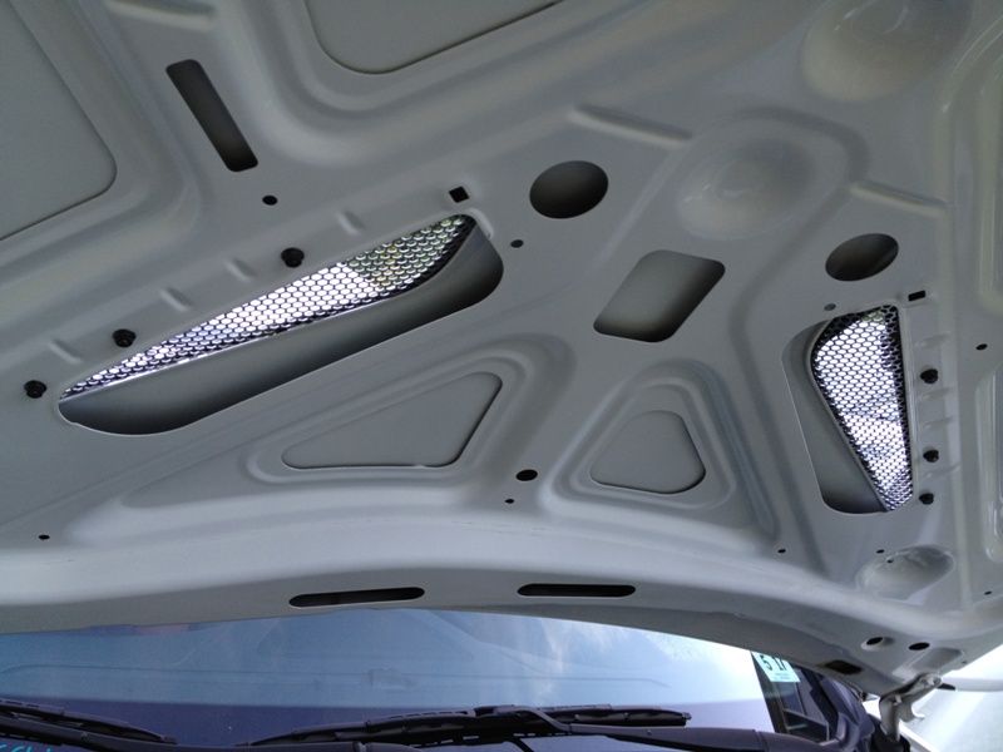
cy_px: 376
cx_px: 502
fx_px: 1014
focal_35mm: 35
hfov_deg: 52.6
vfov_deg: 40.7
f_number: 2.4
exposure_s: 1/30
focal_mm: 4.28
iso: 64
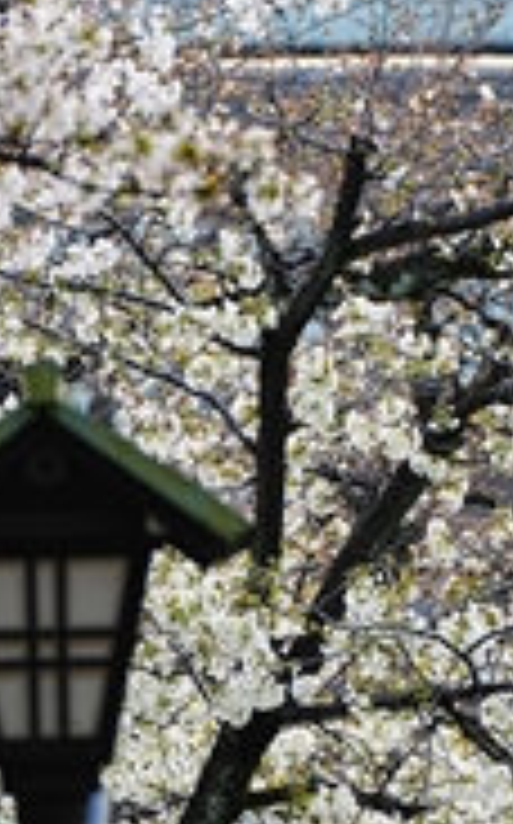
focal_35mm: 892
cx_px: 216
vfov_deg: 2.4
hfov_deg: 1.5
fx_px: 20001
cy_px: 421
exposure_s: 1/500
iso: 400
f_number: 5.6
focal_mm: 400
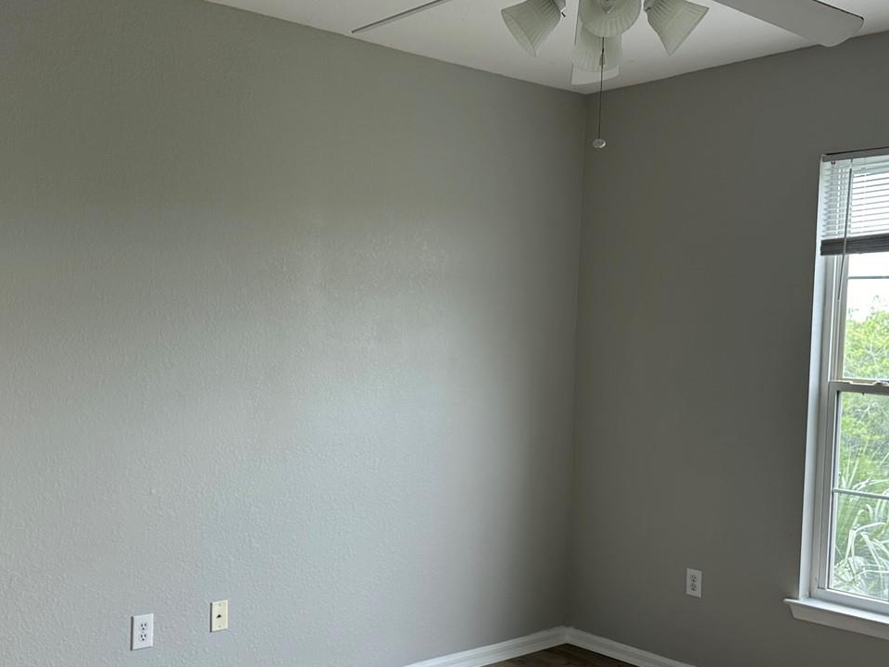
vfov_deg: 35.8
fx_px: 1027
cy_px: 406
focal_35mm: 40
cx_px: 401
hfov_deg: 46.7
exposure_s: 1/190
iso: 80
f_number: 1.78
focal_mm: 6.86
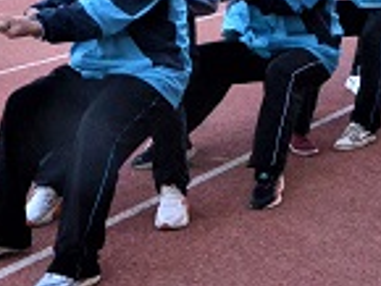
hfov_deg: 15.4
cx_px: -29
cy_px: -72
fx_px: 1377
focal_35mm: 125
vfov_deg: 11.6
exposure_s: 1/500
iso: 5000
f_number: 11
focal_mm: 21
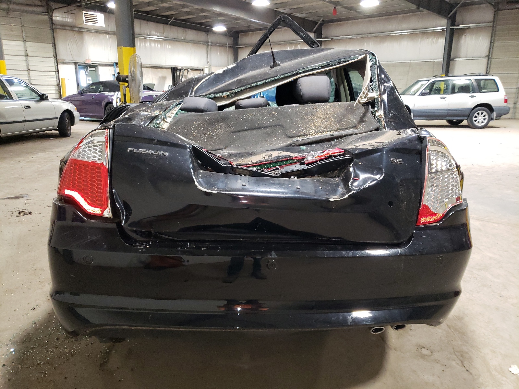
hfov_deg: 67.3
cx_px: 260
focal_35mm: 26
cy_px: 194
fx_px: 390
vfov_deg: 53.1
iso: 353
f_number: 1.5
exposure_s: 1/60.2
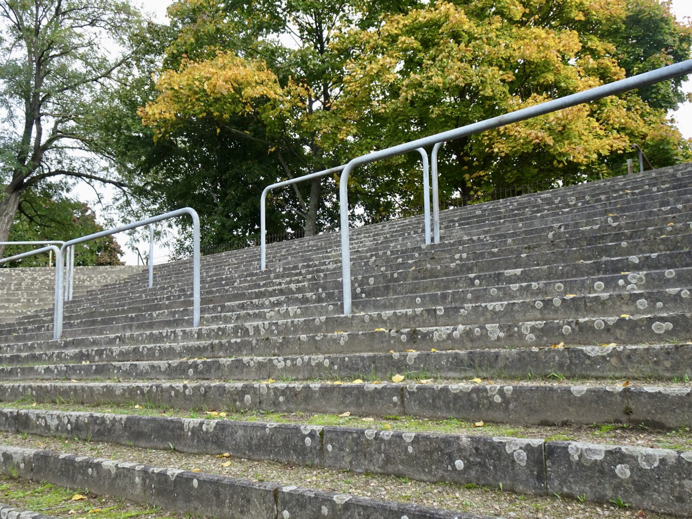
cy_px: 260
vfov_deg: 45.4
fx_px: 620
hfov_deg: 58.4
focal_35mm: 31
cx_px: 346
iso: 80
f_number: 4
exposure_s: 1/125
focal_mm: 5.26
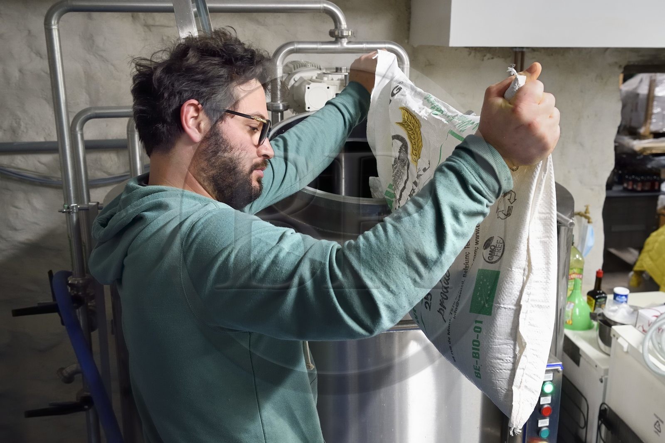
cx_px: 332
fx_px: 628
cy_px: 222
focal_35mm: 34
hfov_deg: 55.8
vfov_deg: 38.9
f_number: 7.1
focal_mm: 34
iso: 1600
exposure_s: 1/30
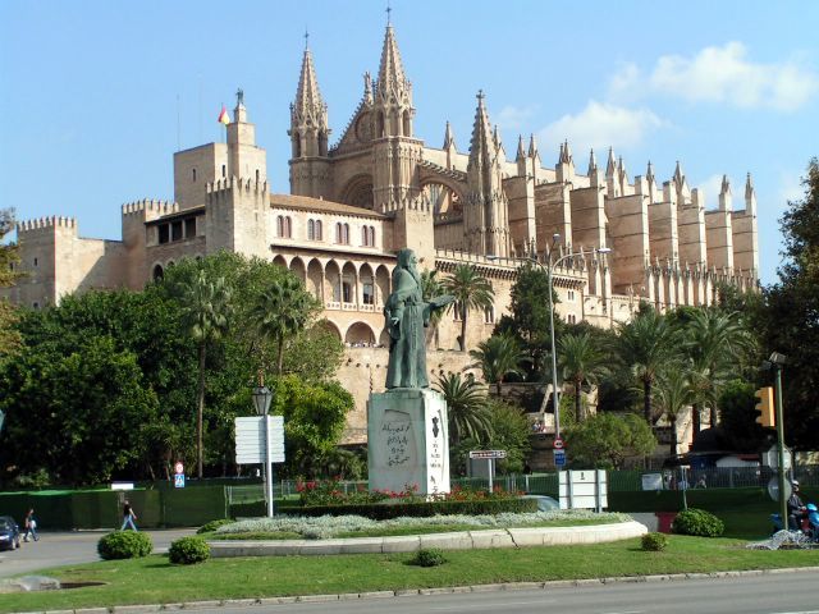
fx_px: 1609
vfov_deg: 21.6
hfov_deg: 28.6
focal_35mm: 68
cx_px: 410
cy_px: 307
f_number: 5
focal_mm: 10.5
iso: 50
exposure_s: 1/500
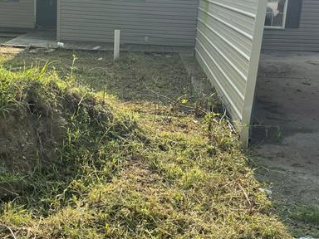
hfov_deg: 36.6
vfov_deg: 27.9
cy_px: 90
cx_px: 119
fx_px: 479
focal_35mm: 52
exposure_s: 1/1453
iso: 32
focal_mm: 4.2
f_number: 1.6
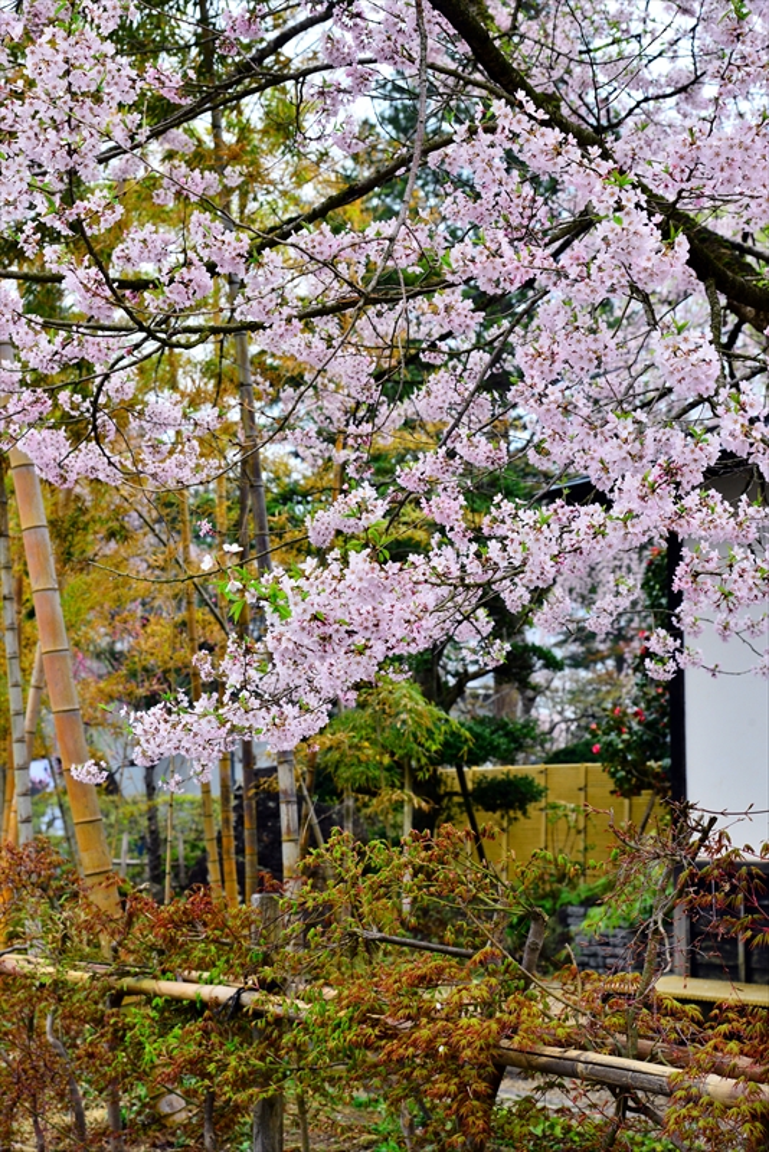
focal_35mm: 58
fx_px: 1857
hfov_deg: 23.4
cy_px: 576
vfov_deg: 34.5
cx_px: 384
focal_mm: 58
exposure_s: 1/250
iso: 400
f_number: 8
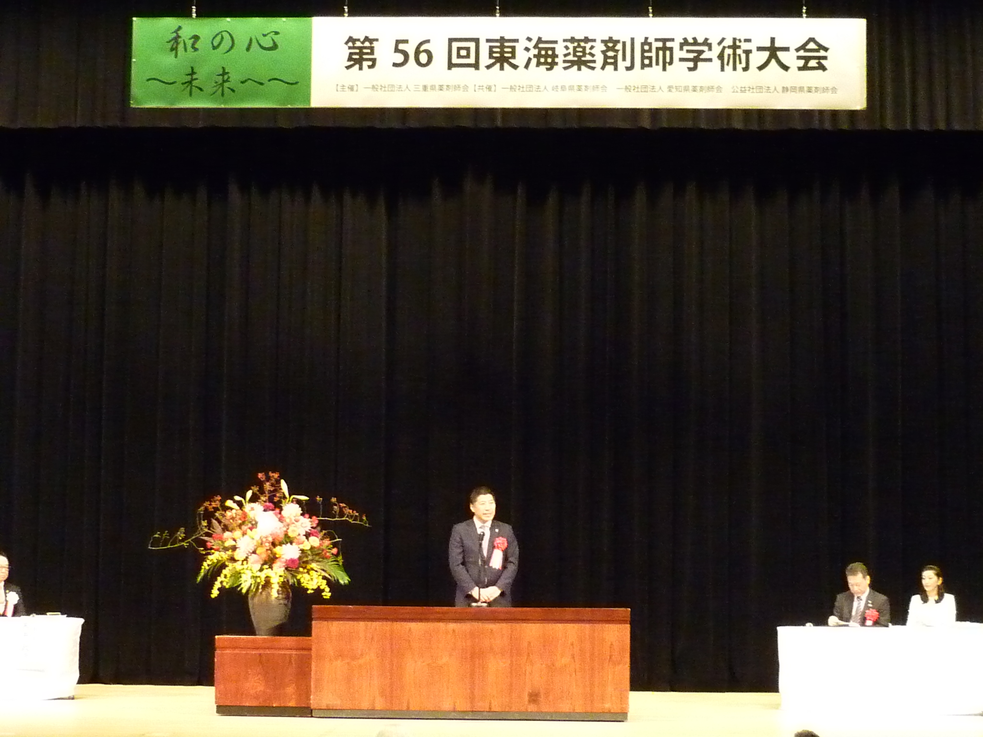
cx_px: 492
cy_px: 368
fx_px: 1959
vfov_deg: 21.3
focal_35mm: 69
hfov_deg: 28.2
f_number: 3
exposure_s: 1/25
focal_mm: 6.4
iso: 800
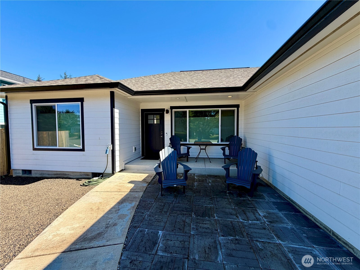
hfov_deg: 102.1
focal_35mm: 14
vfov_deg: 85.7
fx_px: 146
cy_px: 135
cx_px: 180
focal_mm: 2.22
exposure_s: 1/709
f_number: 2.2
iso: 40
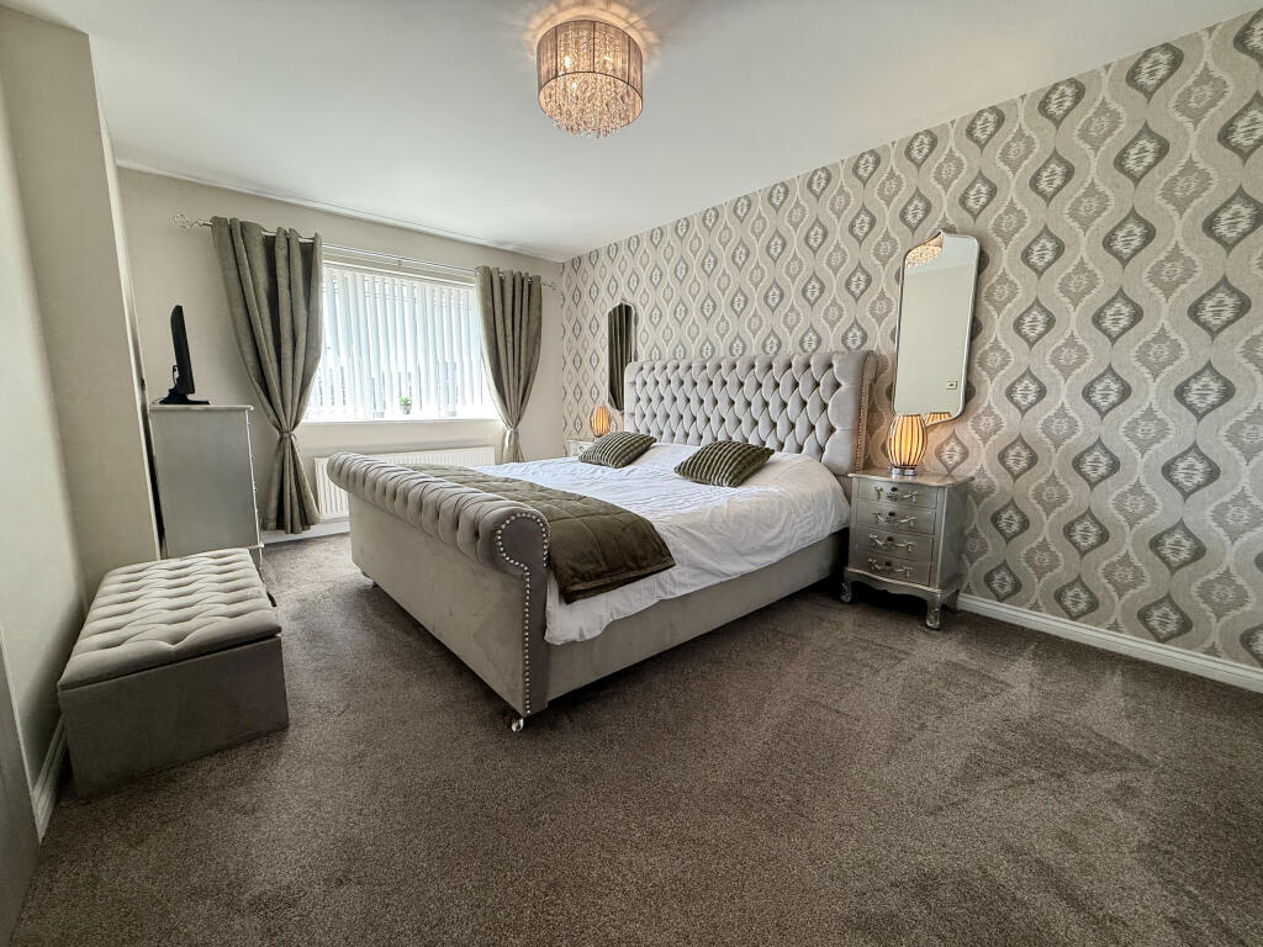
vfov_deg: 85.7
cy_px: 474
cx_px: 632
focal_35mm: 14
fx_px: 511
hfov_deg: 102.1
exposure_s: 1/100
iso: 125
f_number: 2.2
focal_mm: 2.22
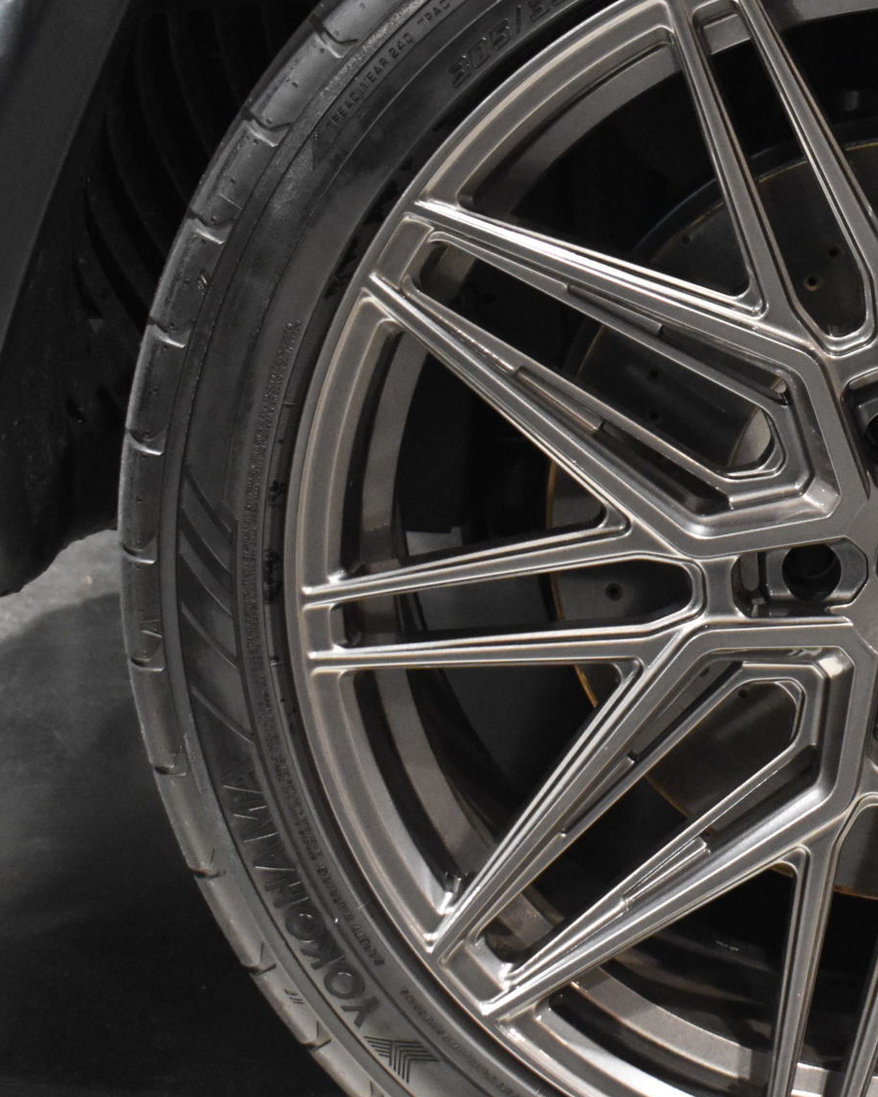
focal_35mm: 102
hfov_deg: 14.7
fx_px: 3313
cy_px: 534
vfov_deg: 18.8
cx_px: 974
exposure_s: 1/50
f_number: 4.5
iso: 3200
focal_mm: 32
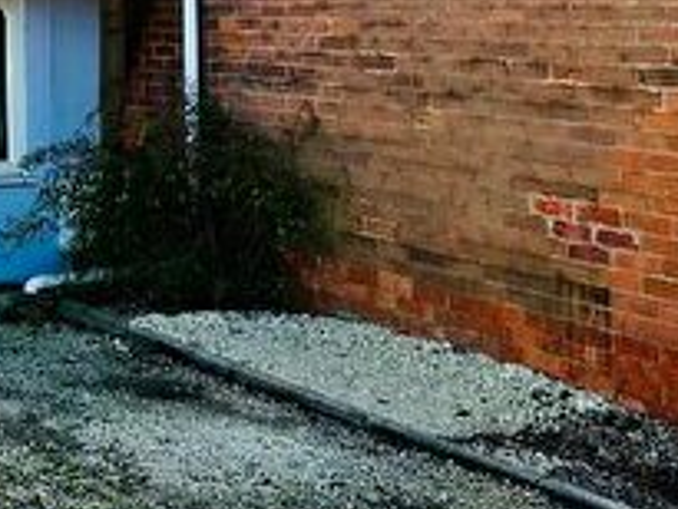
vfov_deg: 17.5
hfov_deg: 21.0
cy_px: -12
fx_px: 1607
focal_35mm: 82
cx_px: -268
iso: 80
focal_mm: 6.86
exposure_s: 1/2660
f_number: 1.78
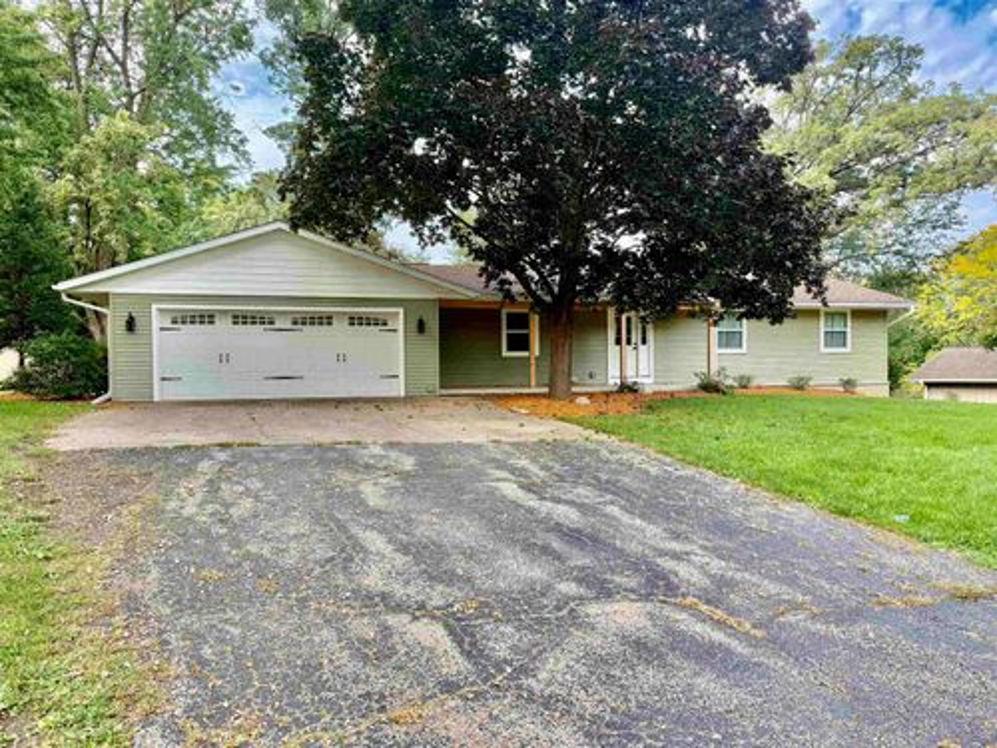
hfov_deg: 71.6
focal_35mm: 24
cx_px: 498
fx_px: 691
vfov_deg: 56.8
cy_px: 374
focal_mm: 6.76
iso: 100
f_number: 1.78
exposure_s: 1/695
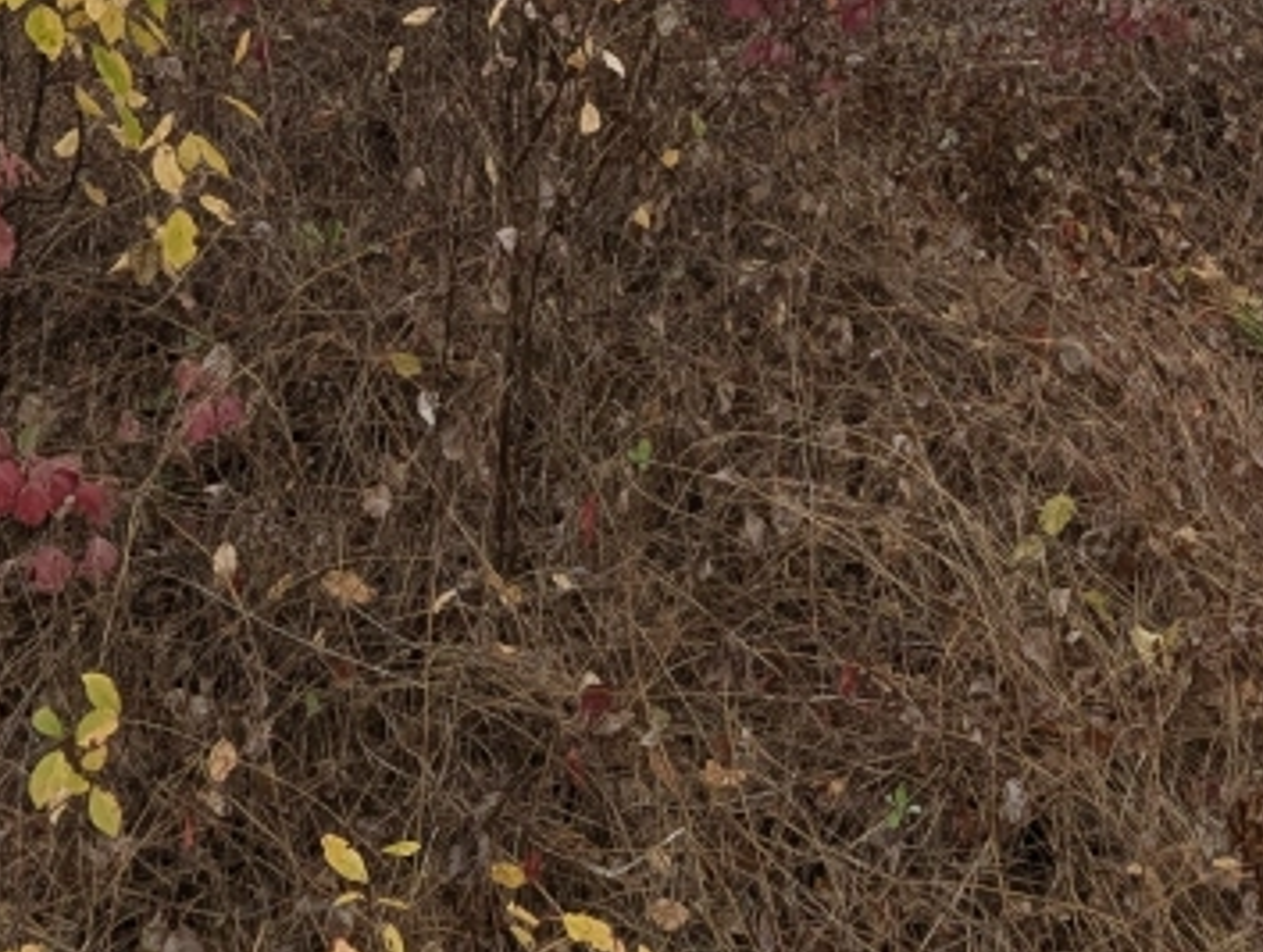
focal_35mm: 46
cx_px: 589
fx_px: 1682
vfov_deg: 27.5
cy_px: -210
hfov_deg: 41.1
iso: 29
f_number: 2.2
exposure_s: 1/344
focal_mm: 1.95
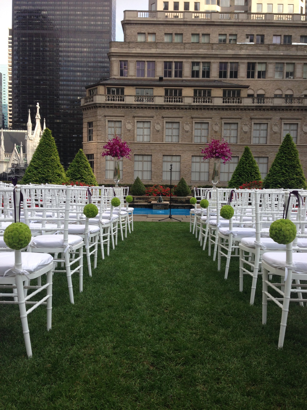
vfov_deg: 55.4
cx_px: 154
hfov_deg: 42.9
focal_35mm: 33
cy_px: 205
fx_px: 390
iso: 50
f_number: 2.4
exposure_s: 1/577
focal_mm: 4.12
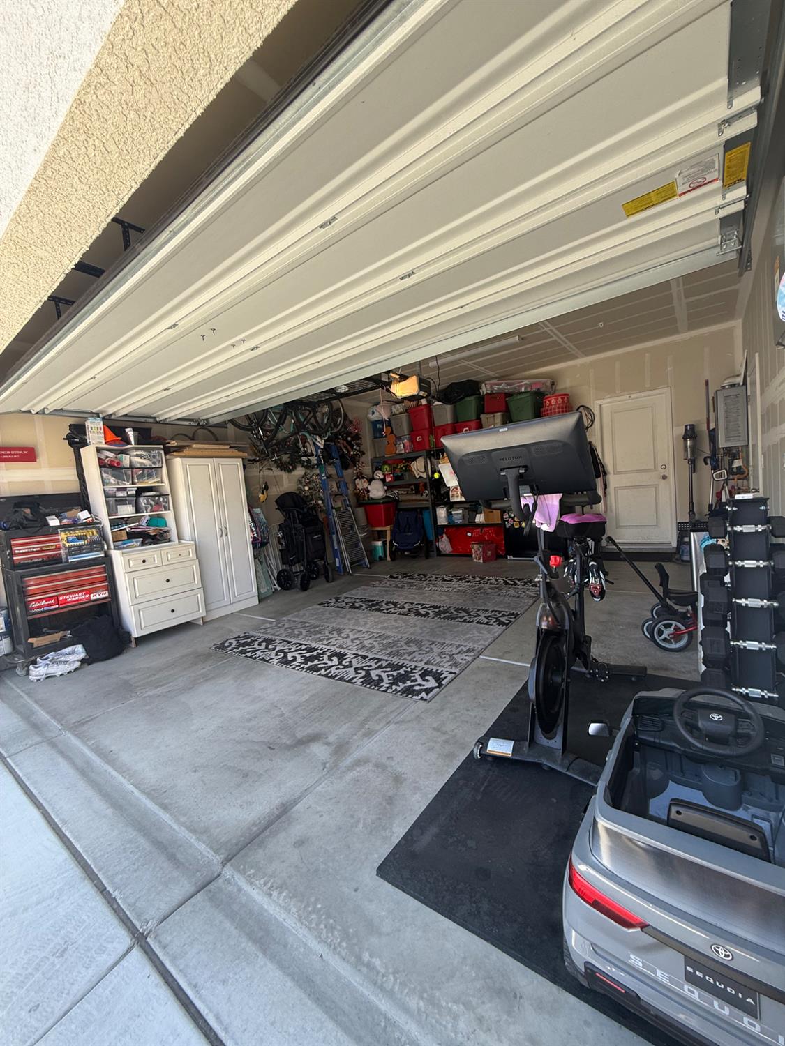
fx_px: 423
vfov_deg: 102.1
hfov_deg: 85.7
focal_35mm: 14
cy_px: 523
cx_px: 392
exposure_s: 1/112
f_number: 2.2
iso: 50
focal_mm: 2.22
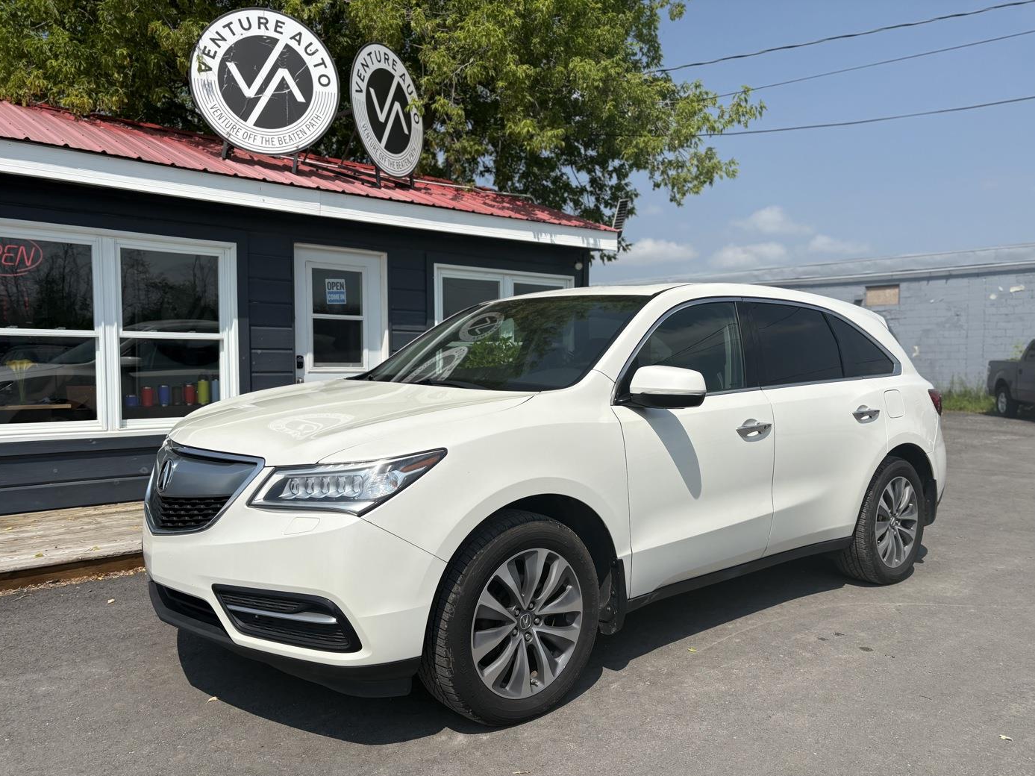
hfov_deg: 65.3
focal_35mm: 27
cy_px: 402
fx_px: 807
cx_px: 508
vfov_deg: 51.3
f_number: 1.6
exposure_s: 1/6329
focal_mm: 5.96
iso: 50
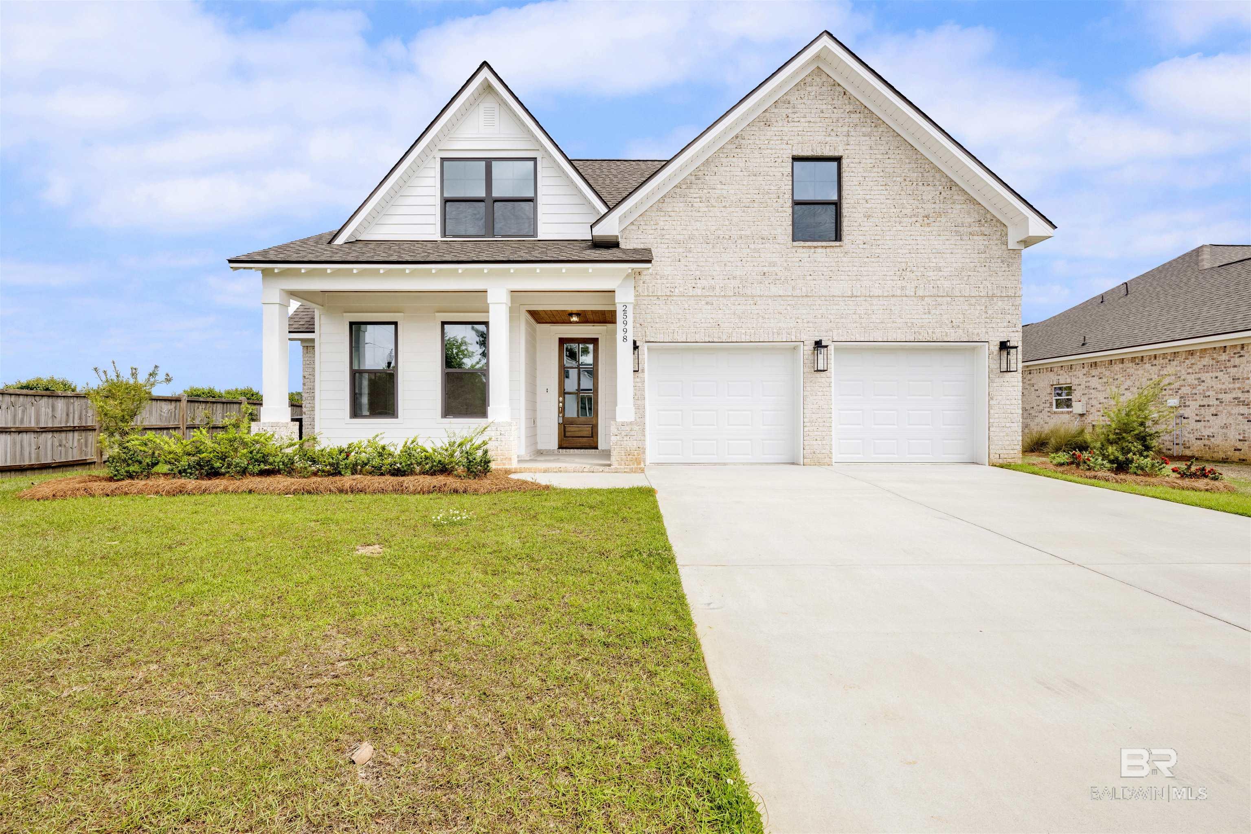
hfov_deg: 98.5
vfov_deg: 75.5
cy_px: 417
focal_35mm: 16
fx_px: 539
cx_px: 626
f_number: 11
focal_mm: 15.5
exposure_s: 1/500
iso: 400
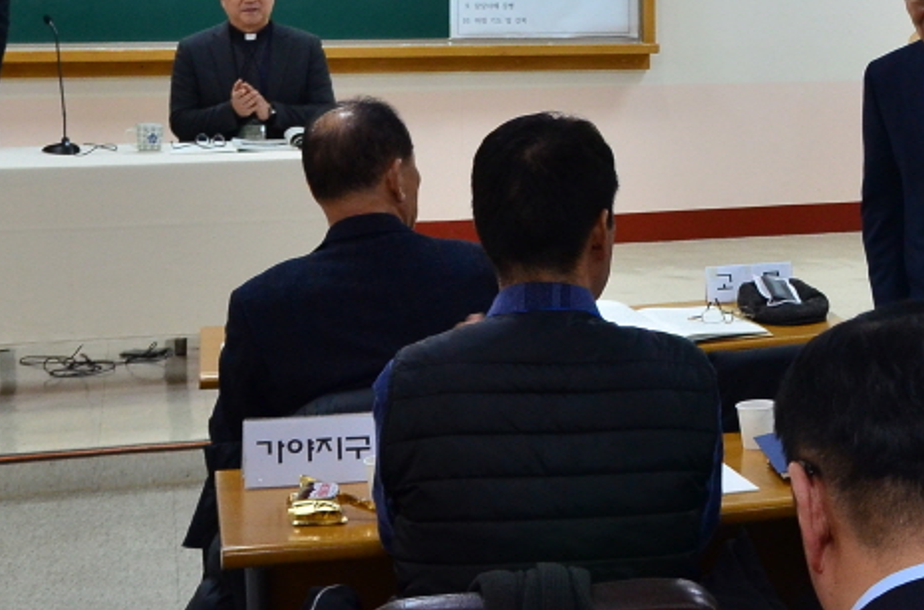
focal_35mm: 83
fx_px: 2124
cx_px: 1008
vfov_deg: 16.1
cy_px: 19
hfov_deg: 23.1
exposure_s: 1/80
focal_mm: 22
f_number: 5
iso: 800
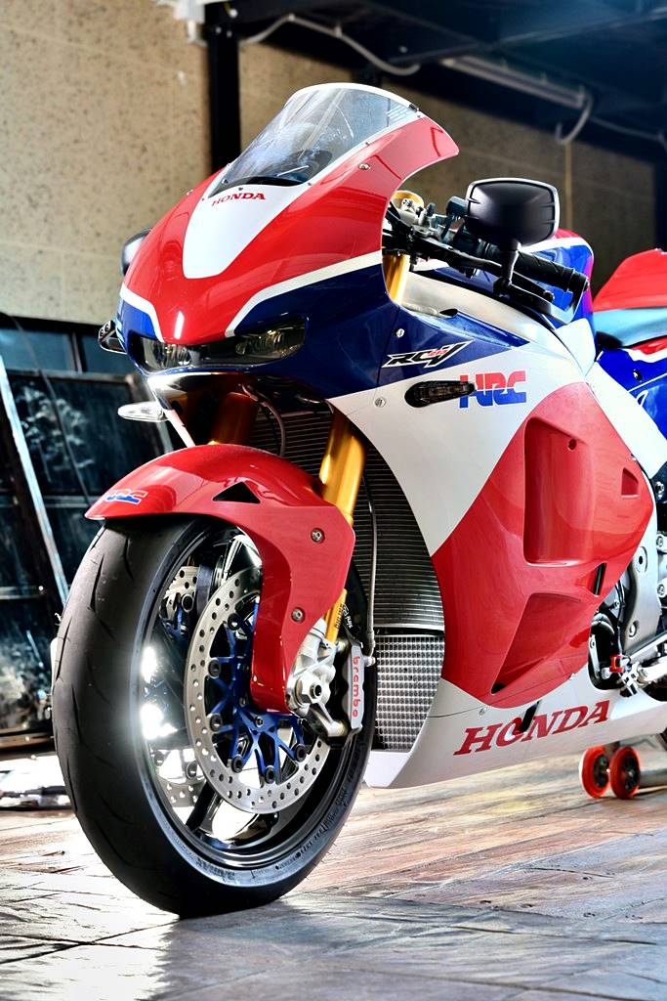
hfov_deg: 19.5
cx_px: 334
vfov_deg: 28.8
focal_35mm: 70
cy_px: 500
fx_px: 1945
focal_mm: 70
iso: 640
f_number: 5
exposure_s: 1/6
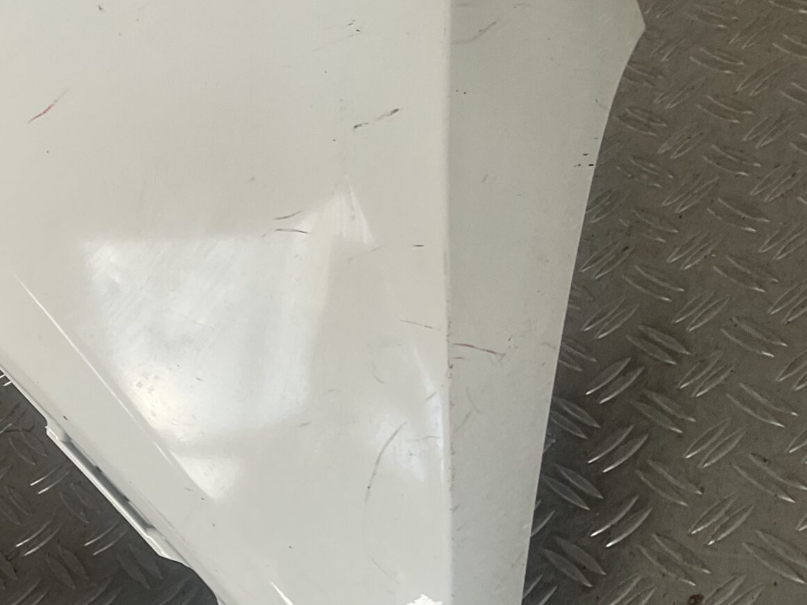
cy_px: 235
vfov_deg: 22.9
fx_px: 1492
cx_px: -56
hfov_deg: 27.9
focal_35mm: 64
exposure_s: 1/100
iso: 40
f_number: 1.8
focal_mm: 3
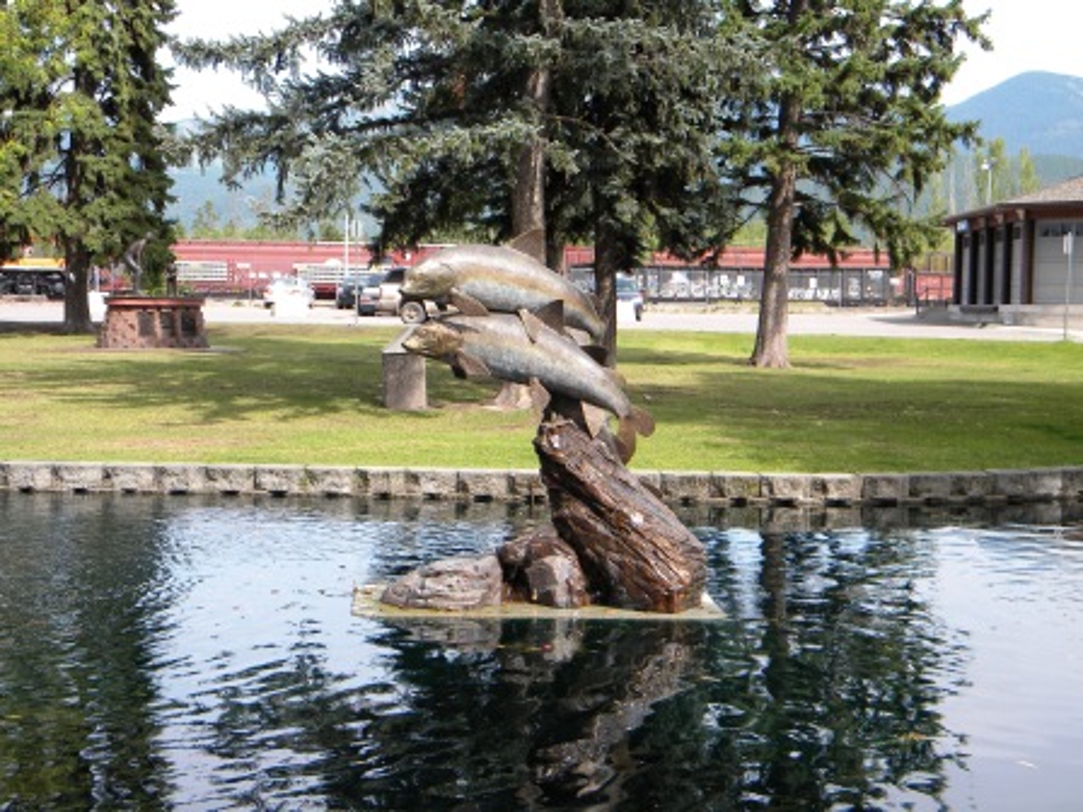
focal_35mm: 56
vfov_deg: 26.1
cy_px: 406
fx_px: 1752
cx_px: 542
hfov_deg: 34.3
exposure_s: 1/271
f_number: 4.1
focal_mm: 10.1
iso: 80
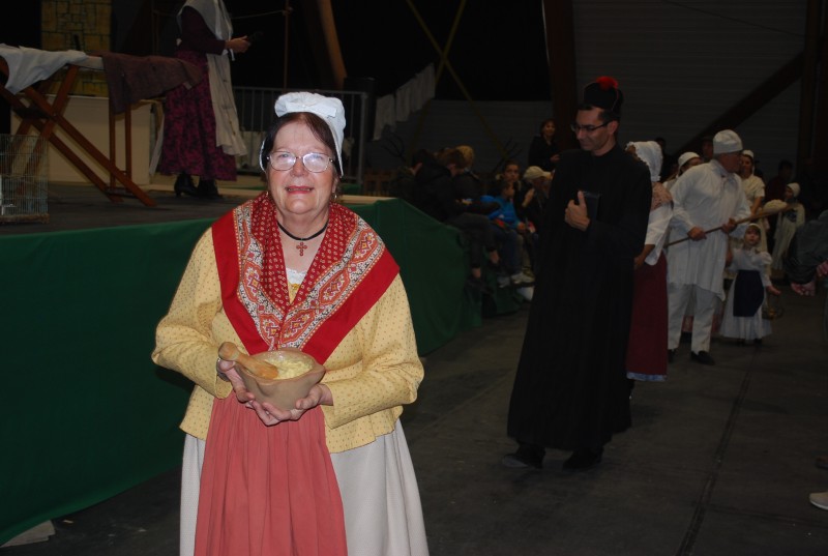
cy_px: 278
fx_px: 1106
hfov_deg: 41.0
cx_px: 414
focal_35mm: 48
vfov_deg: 28.2
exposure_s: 1/60
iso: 200
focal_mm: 32
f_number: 4.8
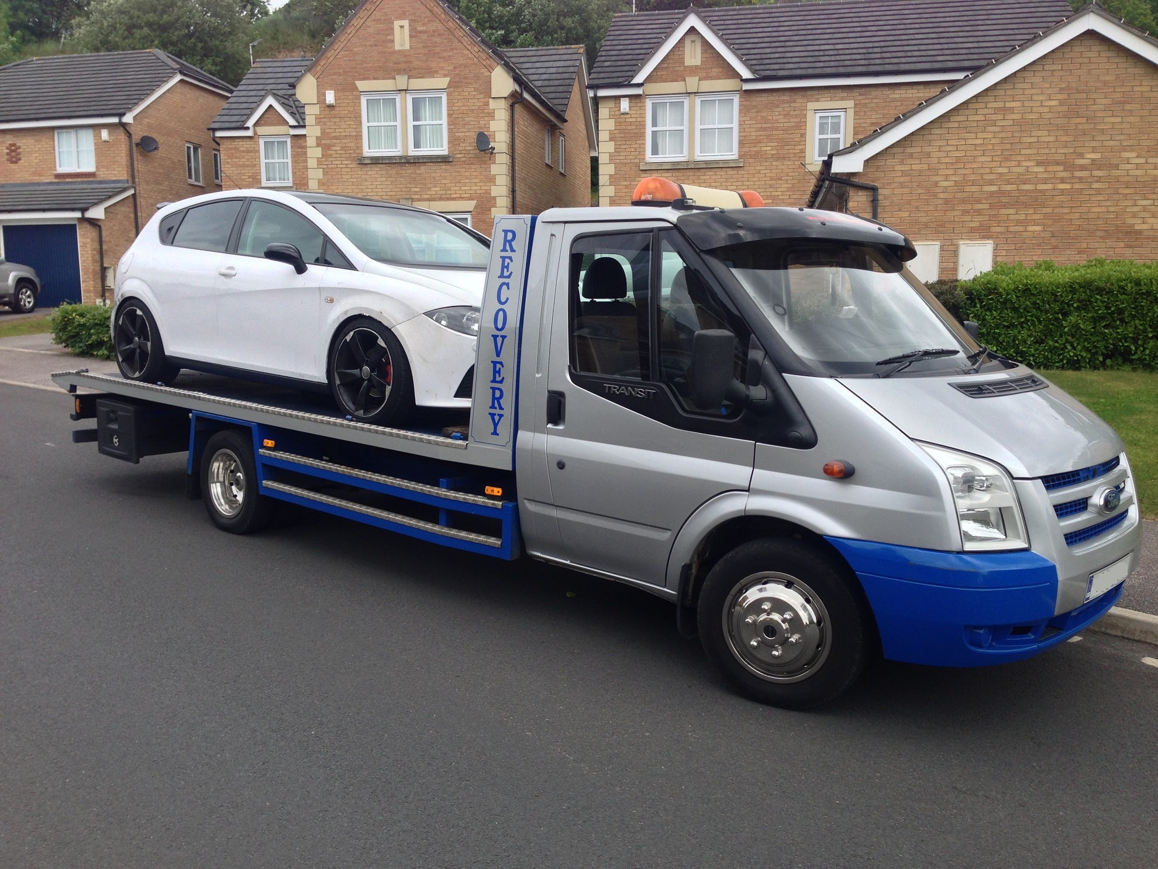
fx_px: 1104
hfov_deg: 55.4
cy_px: 434
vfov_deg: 42.9
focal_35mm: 33
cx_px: 579
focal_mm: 4.13
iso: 50
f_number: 2.4
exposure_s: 1/786
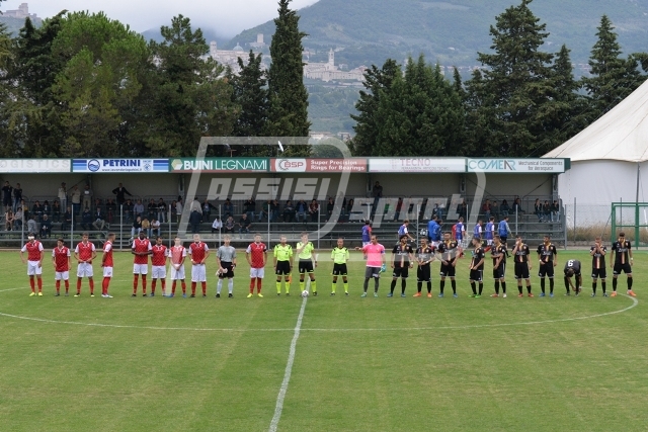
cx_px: 324
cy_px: 216
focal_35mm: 70
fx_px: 1260
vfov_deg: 19.5
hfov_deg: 28.8
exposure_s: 1/800
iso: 640
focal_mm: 70
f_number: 7.1
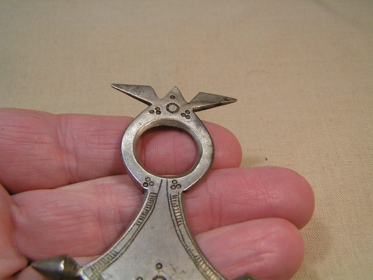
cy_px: 140
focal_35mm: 38
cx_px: 186
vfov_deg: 37.7
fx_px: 409
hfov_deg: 49.0
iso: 50
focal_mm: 5.8
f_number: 3.5
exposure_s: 1/60
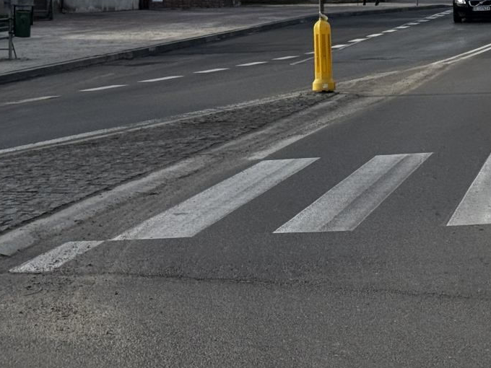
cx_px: 501
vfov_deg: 12.8
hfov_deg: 17.0
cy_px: -62
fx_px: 1603
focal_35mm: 113
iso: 64
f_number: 1.78
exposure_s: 1/4049
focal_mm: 6.76
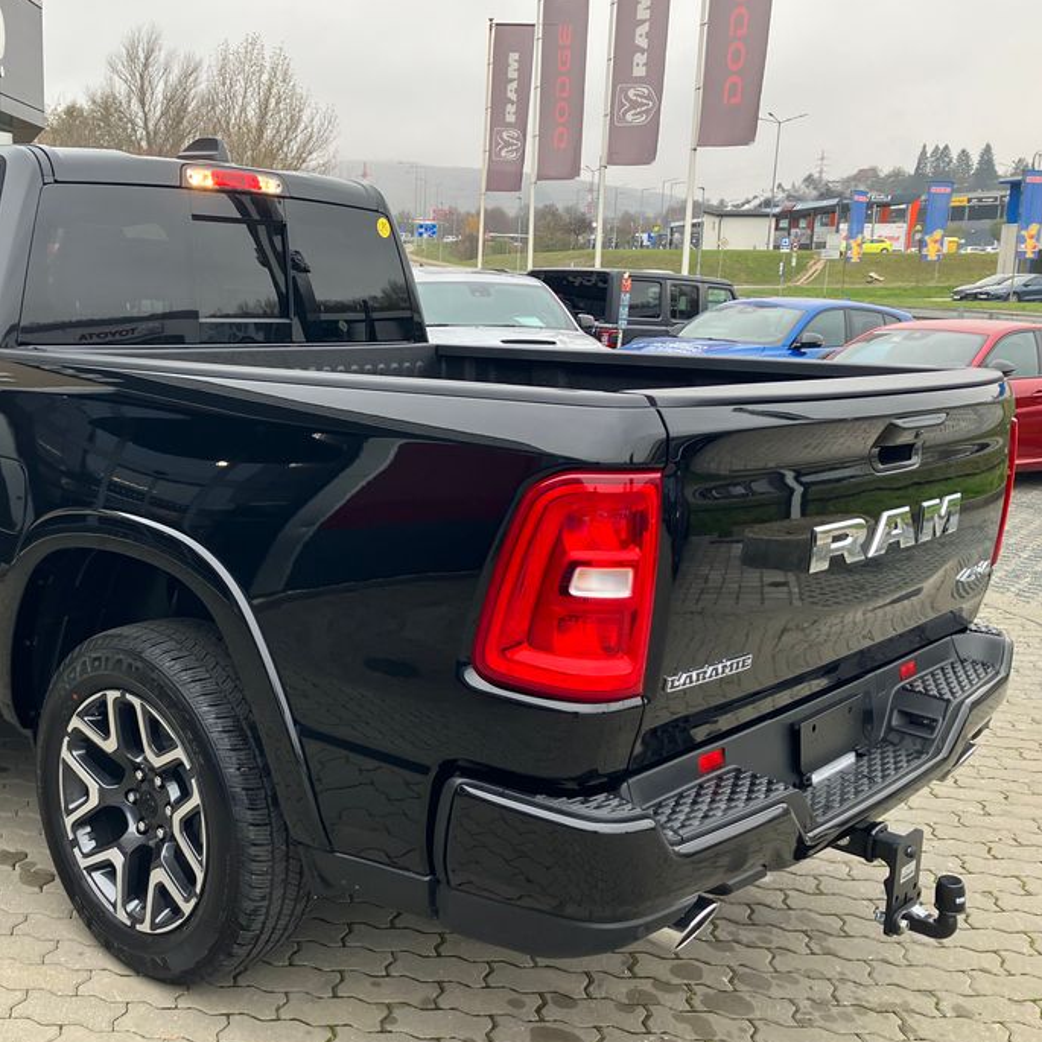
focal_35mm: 37
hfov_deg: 43.5
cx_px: 266
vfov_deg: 44.9
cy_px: 529
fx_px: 1260
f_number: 1.8
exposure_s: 1/108
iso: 80
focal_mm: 3.99
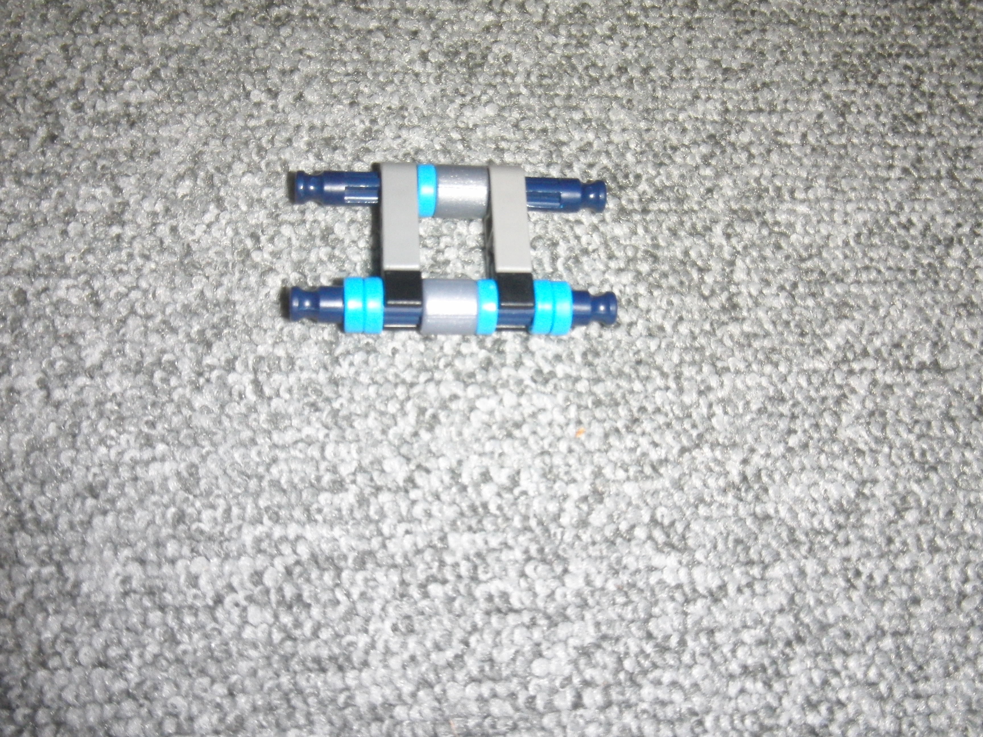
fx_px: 1079
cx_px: 492
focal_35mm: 38
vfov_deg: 37.7
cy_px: 368
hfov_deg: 49.0
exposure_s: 1/40
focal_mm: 6.66
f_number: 3.9
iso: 250
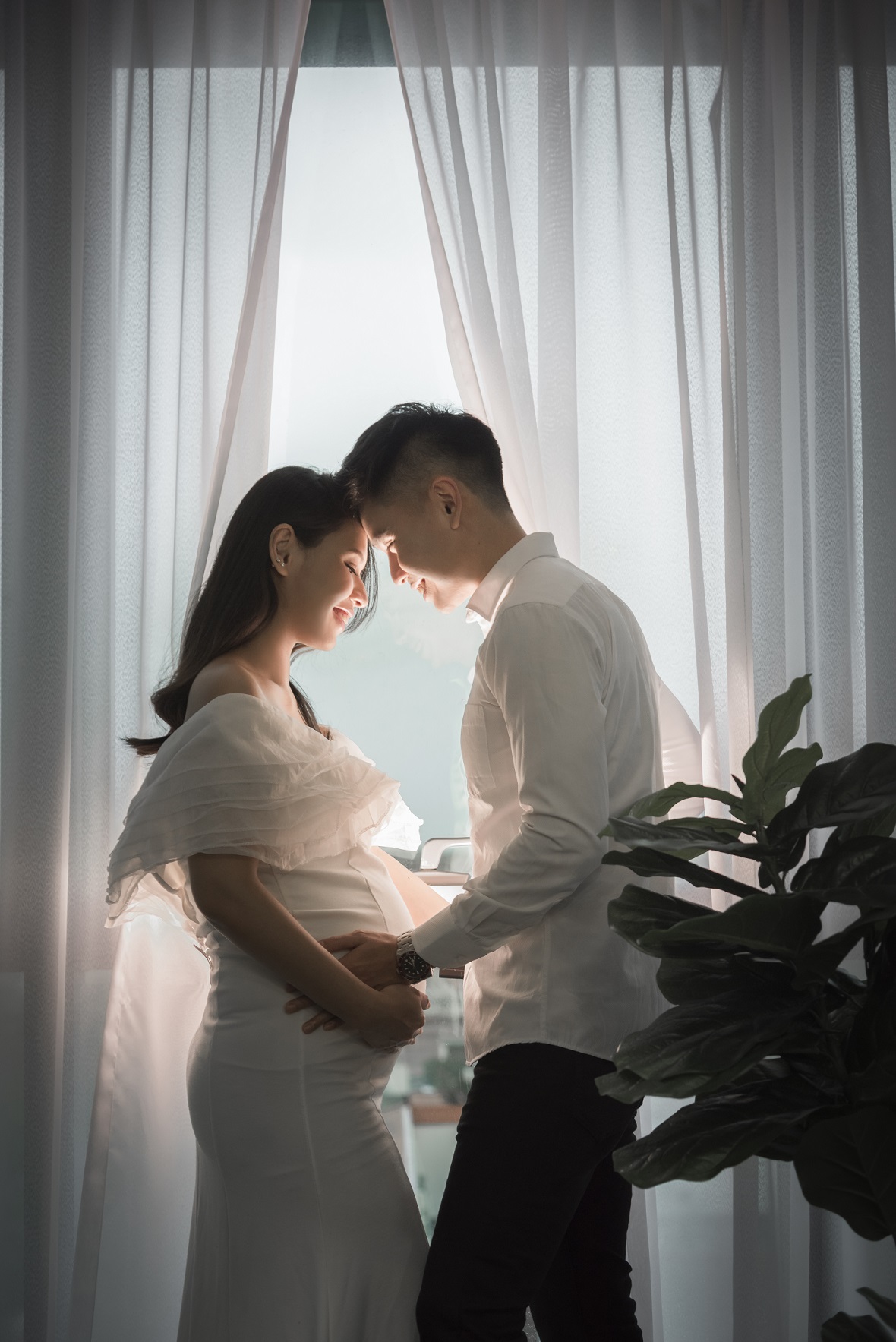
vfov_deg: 32.4
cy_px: 671
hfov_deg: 21.9
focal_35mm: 62
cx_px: 448
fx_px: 2312
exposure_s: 1/30
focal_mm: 62
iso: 800
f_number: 4.5
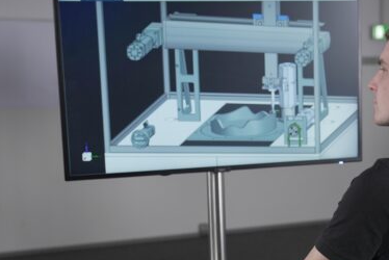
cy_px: 178
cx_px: 227
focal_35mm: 61
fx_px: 660
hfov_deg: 32.8
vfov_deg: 22.2
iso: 1600
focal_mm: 38
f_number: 3.5
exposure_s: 1/100
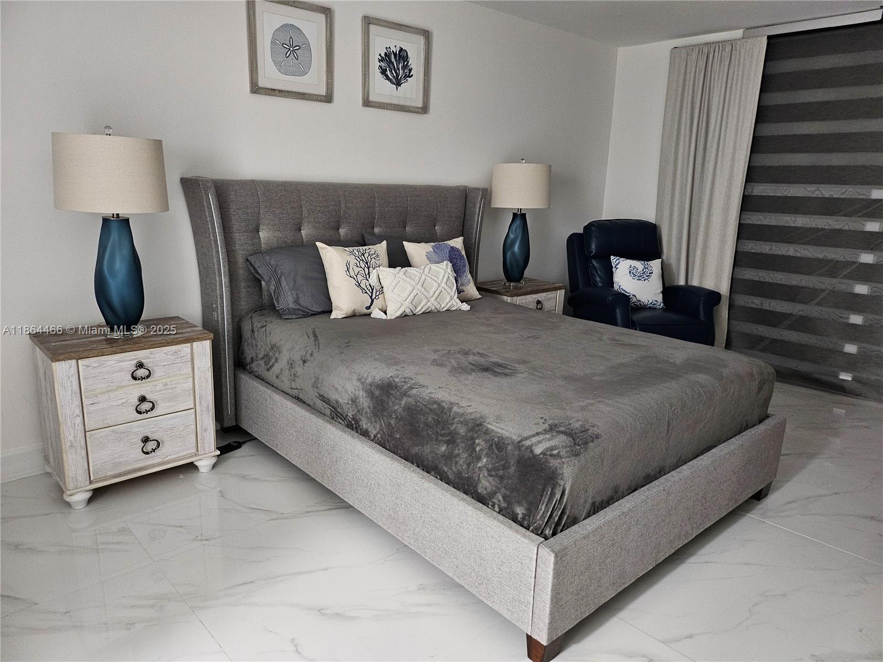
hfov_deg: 71.6
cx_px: 442
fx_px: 612
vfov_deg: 56.8
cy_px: 331
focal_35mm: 24
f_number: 1.8
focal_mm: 5
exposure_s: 1/24
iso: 640
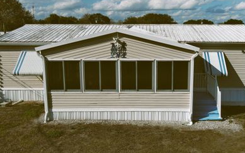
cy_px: 68
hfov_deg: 51.2
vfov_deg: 33.5
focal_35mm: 38
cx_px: 147
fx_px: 254
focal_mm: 10.57
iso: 101
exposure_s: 1/2398
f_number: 2.8
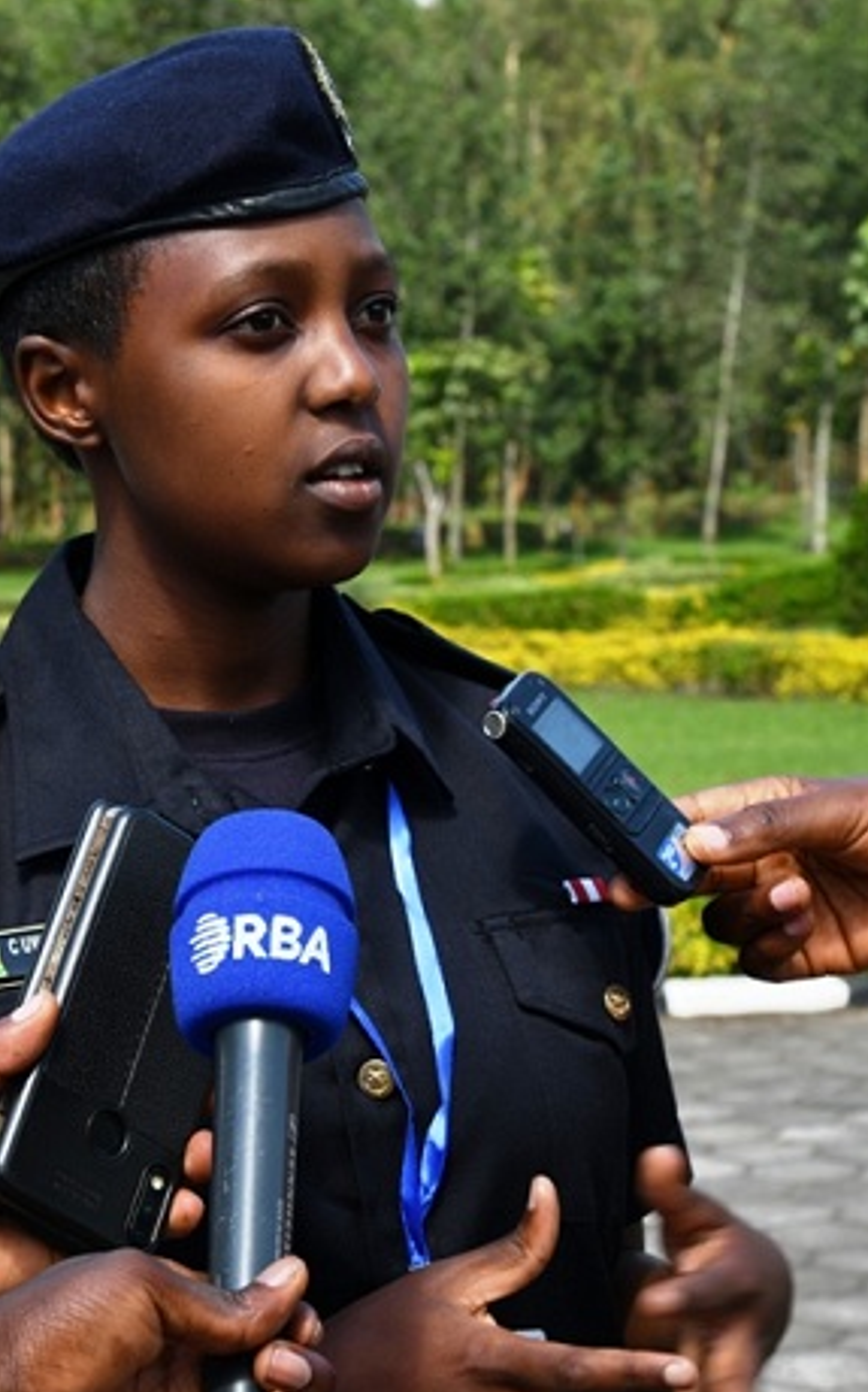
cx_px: 233
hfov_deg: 14.5
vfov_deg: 23.1
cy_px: 702
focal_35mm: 90
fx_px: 3411
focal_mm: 58
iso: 100
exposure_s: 1/100
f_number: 10
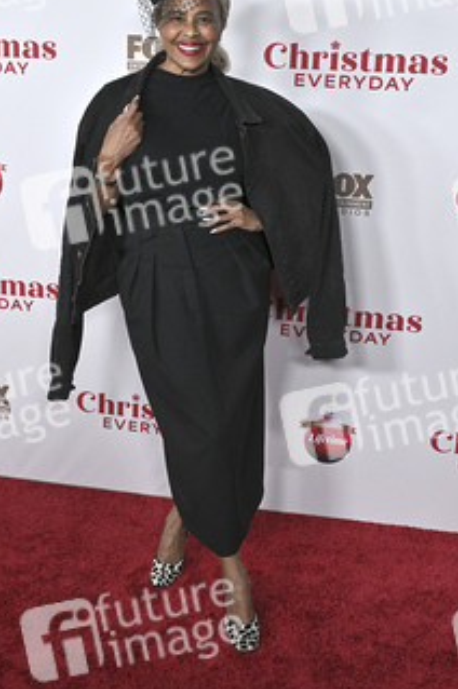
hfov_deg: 25.0
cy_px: 307
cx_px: 194
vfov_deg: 36.9
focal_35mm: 54
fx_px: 1033
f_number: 5.6
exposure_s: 1/320
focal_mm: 43
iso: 2500
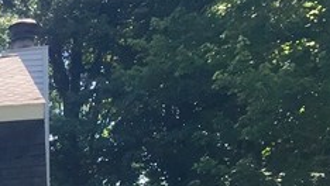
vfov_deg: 8.0
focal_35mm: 138
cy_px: 480
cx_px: -259
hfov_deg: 13.9
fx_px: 1208
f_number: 2.2
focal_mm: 4.15
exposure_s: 1/471
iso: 32
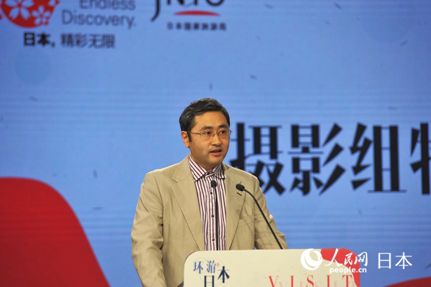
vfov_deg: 6.9
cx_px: 216
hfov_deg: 10.3
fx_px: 2393
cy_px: 144
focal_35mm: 200
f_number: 5
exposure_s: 1/100
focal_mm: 200
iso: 320
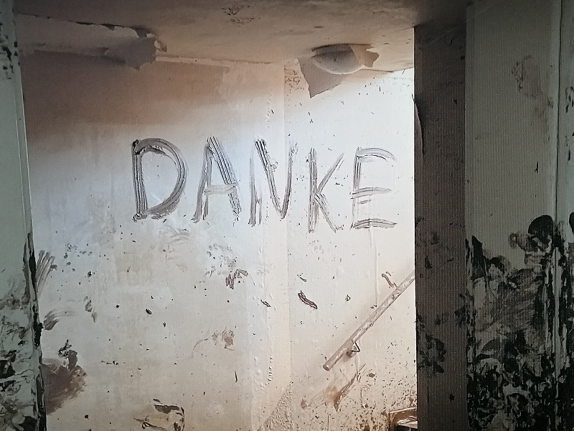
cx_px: 287
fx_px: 895
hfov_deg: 35.5
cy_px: 216
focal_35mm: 54
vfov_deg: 27.0
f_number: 1.8
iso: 160
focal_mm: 4.75
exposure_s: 1/33.3
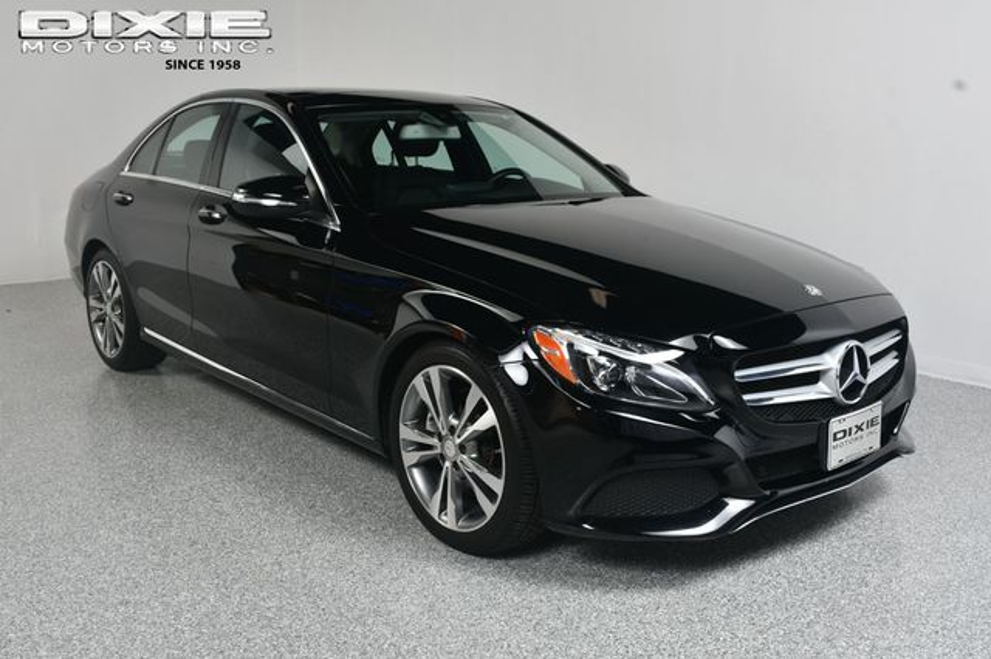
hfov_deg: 53.2
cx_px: 496
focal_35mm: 36
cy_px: 330
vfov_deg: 36.8
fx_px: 990
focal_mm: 24
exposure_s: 1/160
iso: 100
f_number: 10
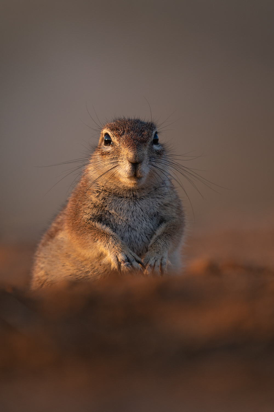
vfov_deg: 3.7
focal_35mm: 560
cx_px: 137
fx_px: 6393
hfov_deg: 2.5
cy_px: 206
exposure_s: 1/500
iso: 220
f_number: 4
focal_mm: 560
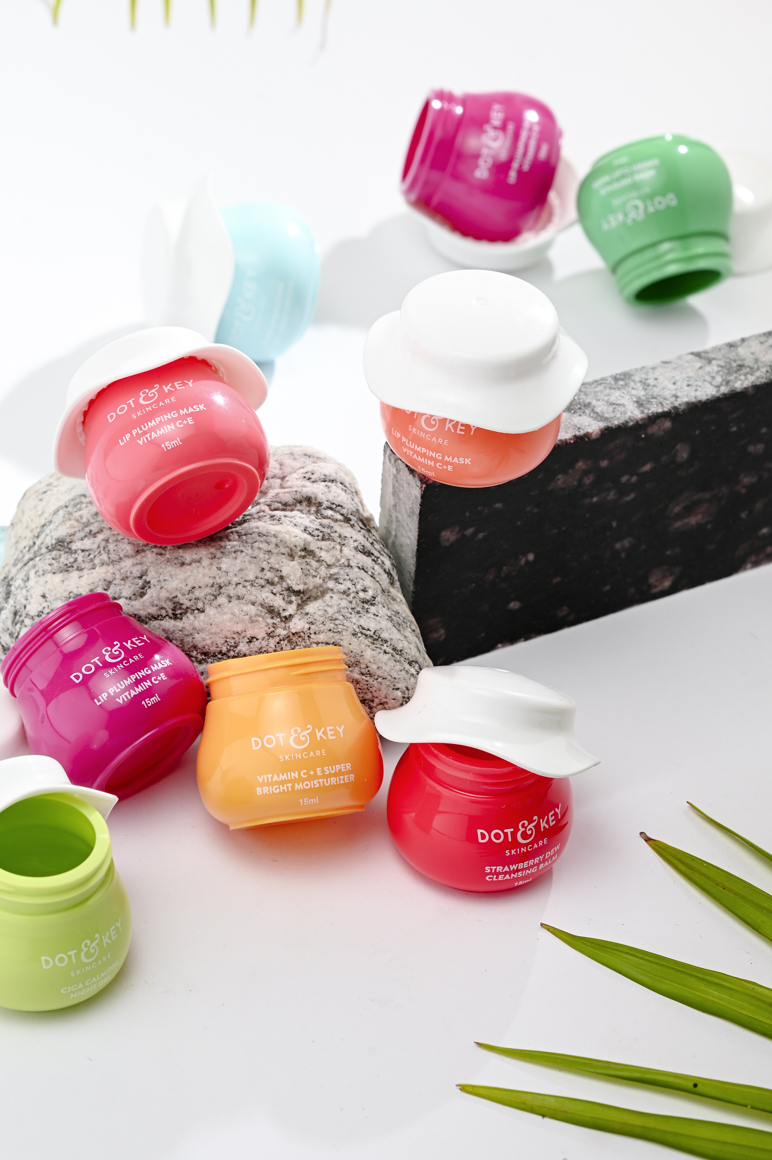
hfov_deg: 12.5
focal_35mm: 109
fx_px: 3511
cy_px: 517
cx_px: 281
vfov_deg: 18.8
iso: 125
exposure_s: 1/200
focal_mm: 85
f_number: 11
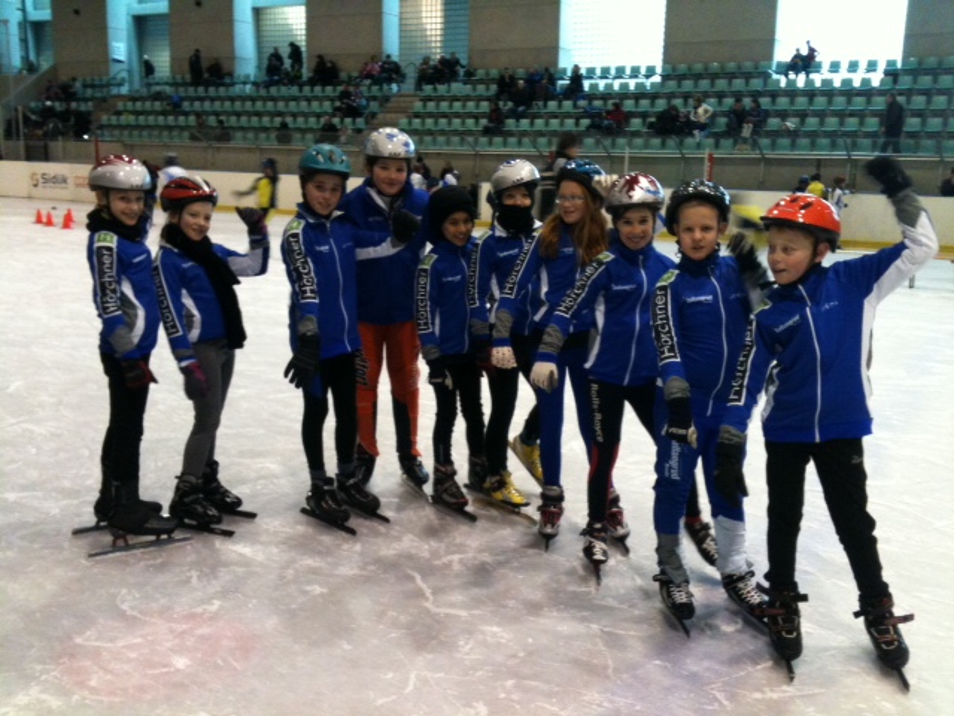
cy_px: 358
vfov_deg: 40.7
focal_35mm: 35
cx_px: 477
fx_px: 965
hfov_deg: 52.6
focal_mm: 3.85
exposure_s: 1/17
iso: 200
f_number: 2.8
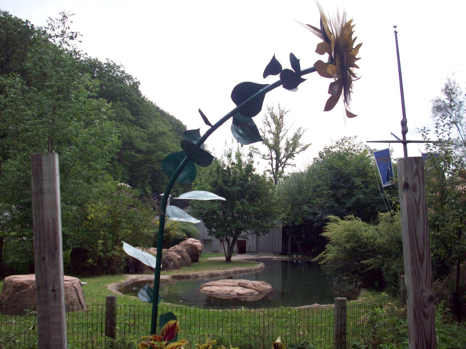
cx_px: 233
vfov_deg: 38.7
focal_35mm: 37
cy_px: 174
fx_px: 498
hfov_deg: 50.1
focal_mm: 6.2
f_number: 5.6
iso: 80
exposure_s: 1/204
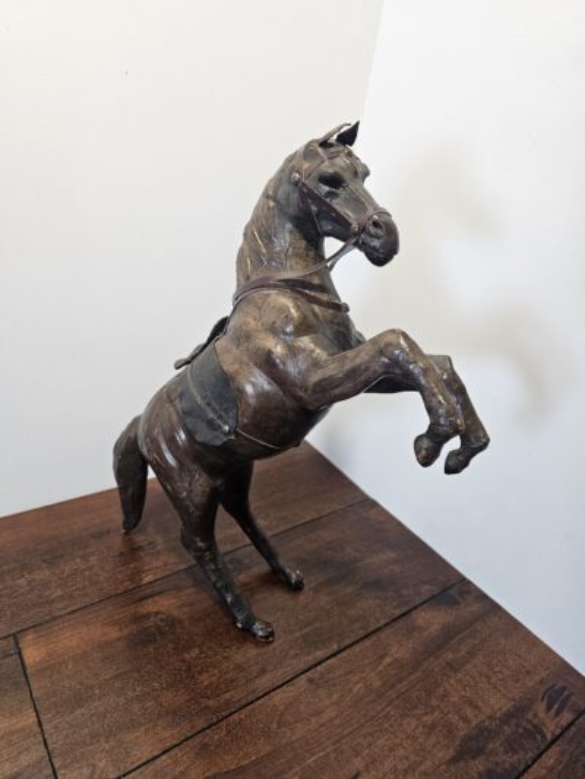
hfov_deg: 58.9
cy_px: 390
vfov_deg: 73.9
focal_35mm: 23
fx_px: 518
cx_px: 292
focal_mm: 6.3
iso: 160
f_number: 1.7
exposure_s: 1/120
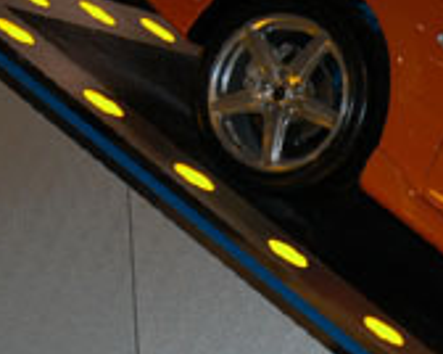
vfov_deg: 7.7
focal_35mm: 199
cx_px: 711
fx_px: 2605
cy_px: 423
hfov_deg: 9.4
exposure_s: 1/60
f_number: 5
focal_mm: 35
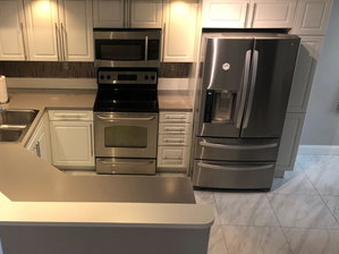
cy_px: 145
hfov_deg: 46.4
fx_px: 392
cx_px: 126
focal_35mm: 40
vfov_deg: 35.9
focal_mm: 3.99
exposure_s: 1/20
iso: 40
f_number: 1.8
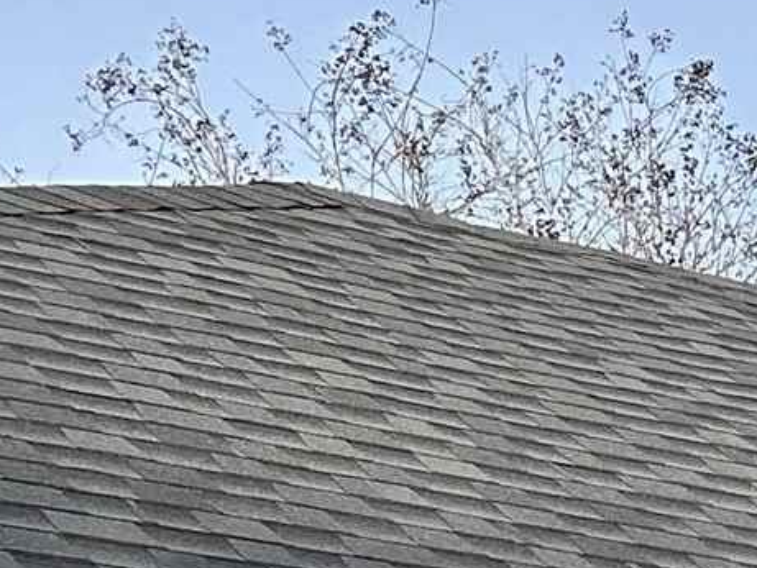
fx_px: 3500
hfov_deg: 9.1
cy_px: 1576
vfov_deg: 8.2
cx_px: 2470
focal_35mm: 160
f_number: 1.78
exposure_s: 1/3597
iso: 80
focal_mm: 6.86
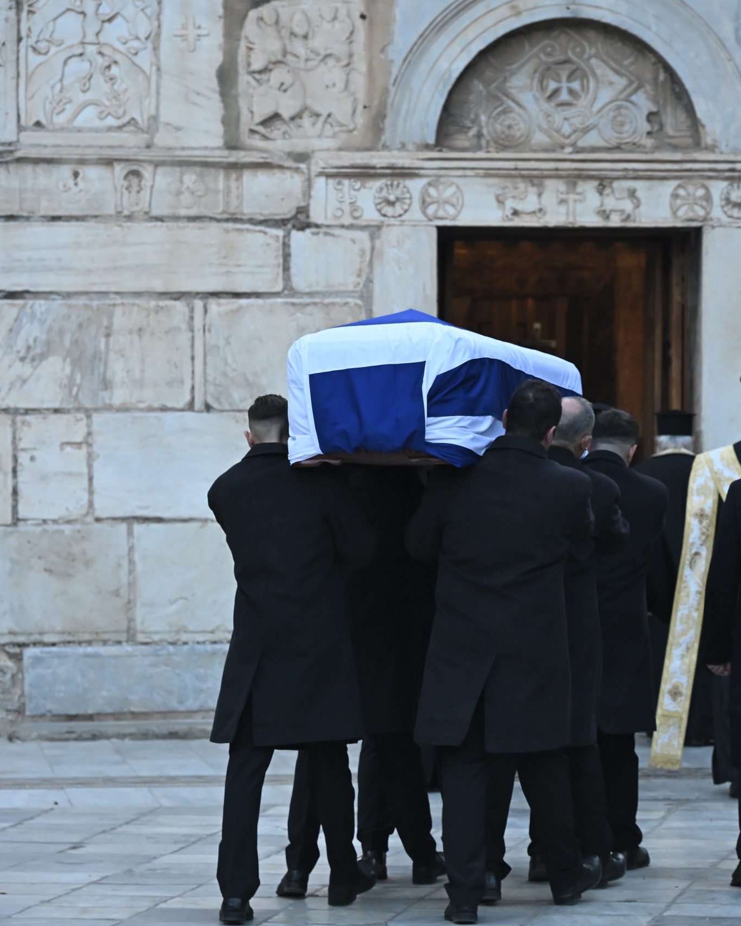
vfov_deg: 11.3
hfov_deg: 9.1
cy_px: 464
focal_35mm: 170
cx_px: 496
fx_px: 4660
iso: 4000
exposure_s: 1/400
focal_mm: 120
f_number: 5.6
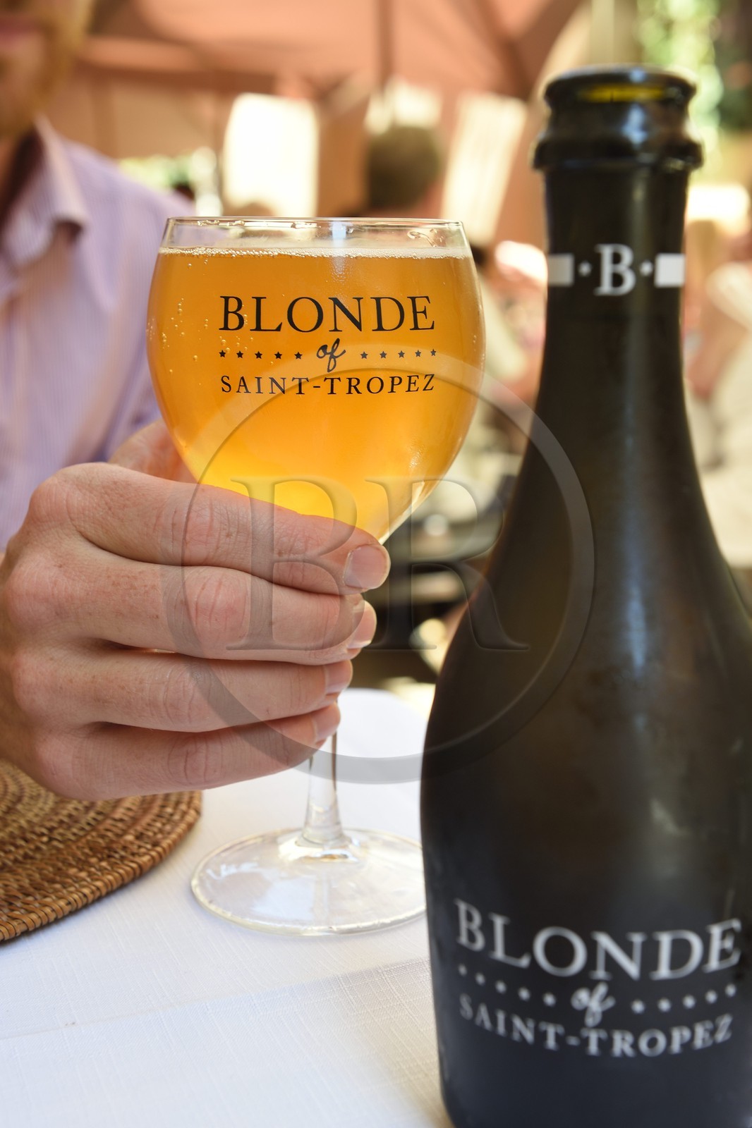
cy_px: 564
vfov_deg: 44.5
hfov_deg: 30.5
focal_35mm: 44
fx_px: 1379
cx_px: 376
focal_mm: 44
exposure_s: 1/50
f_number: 7.1
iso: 200
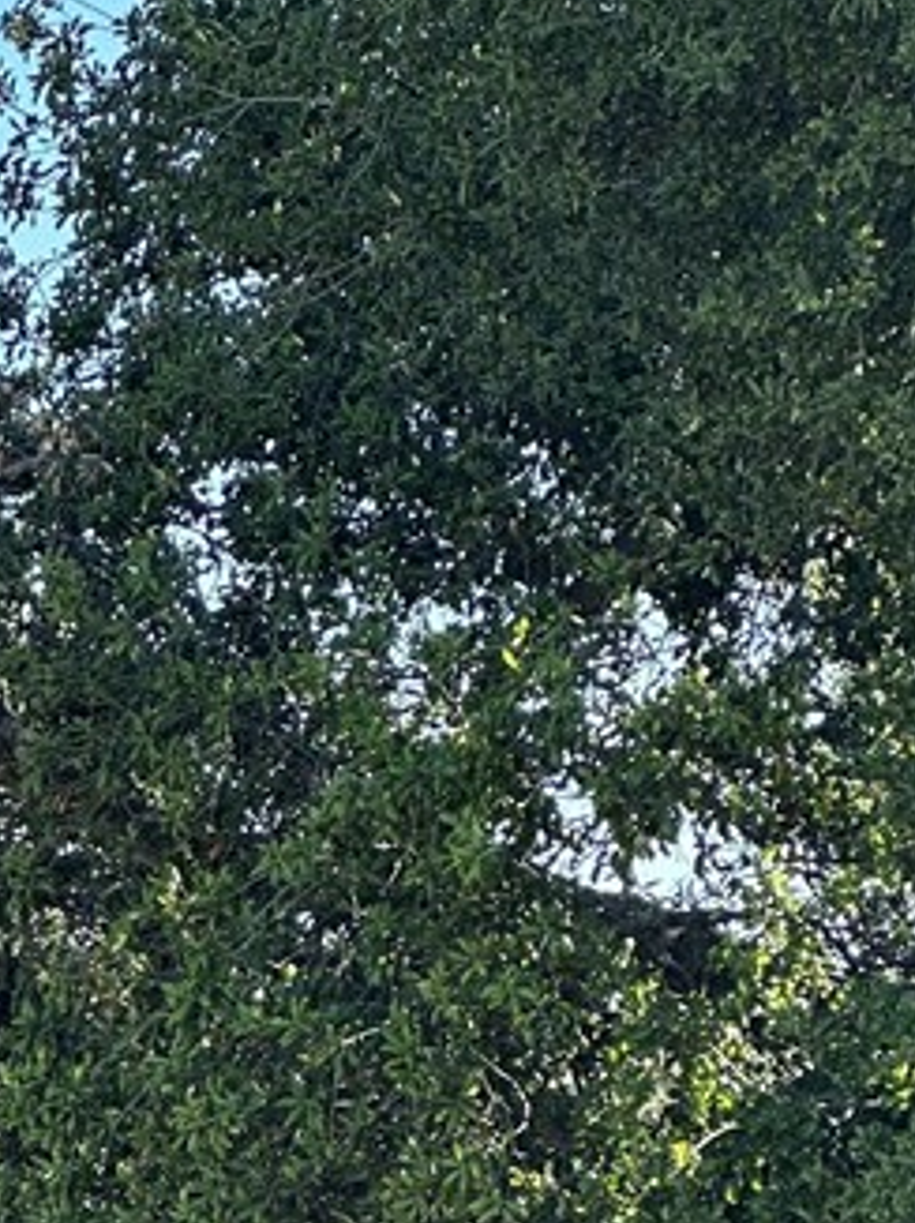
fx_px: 8540
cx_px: 161
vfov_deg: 8.1
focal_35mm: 242
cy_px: 1501
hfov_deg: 6.1
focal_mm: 9
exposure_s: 1/223
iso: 32
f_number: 2.8
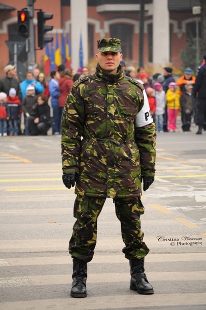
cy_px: 155
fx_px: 1356
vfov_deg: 13.1
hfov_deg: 8.7
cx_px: 103
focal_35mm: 158
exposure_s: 1/640
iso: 640
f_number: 5.6
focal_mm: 105
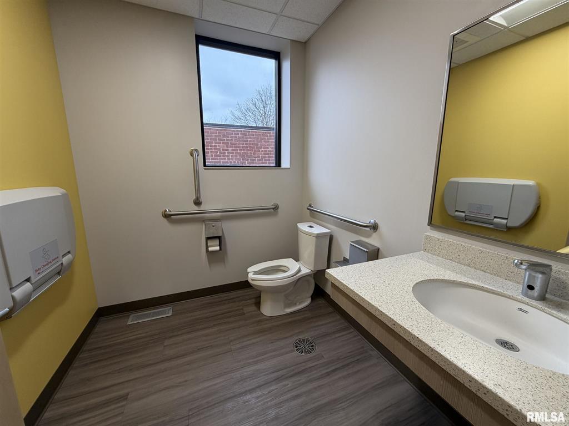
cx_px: 284
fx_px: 230
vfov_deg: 85.7
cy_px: 213
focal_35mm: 14
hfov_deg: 102.1
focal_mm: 2.22
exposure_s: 1/120
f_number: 2.2
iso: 100
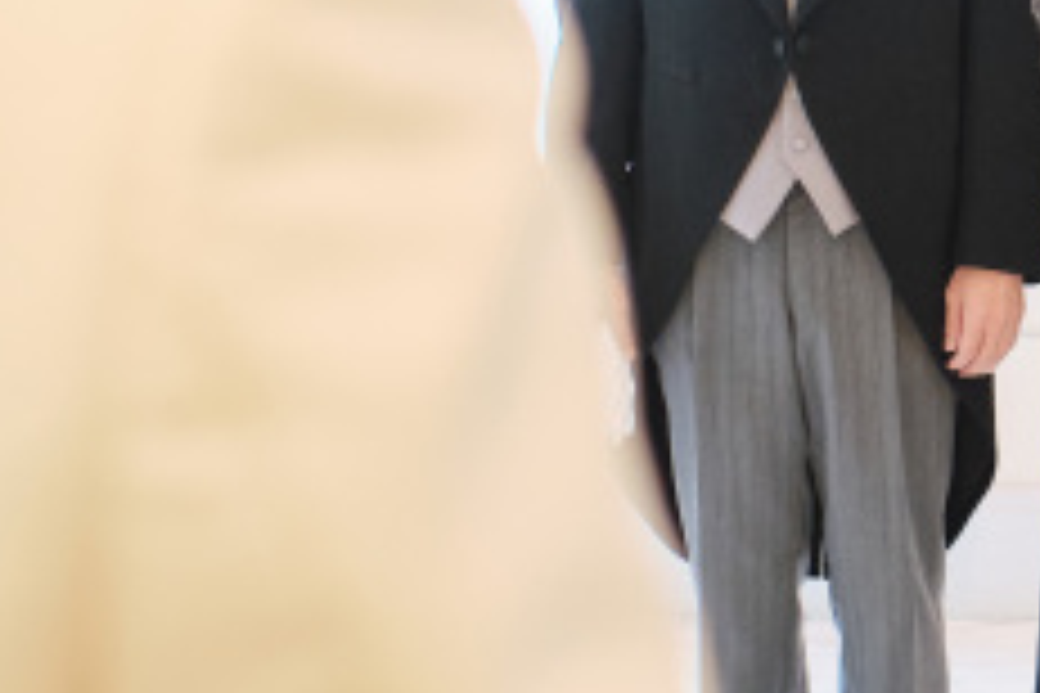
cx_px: 1427
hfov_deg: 15.9
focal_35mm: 121
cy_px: 20
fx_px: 3495
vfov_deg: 11.2
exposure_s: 1/160
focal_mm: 23
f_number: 2.2
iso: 1250
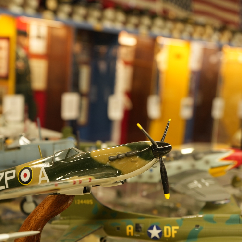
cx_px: 73
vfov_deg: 26.4
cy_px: 152
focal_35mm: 65
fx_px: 514
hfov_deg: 26.3
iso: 250
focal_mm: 35
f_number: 2.8
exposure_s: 1/40
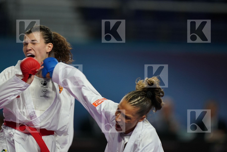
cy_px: 76
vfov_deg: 3.4
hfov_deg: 5.2
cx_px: 114
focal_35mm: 400
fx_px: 2522
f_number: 2.8
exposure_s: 1/1000
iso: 1600
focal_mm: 400
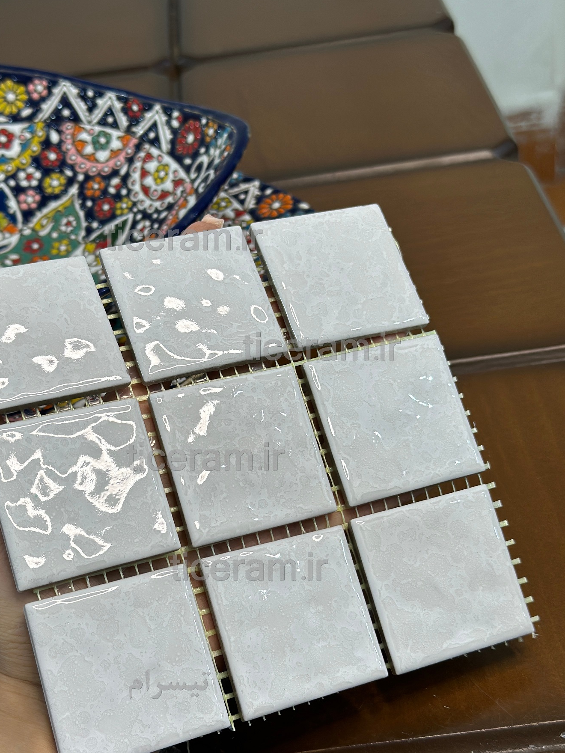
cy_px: 407
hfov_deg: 26.6
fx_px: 1197
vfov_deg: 34.9
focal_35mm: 55
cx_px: 253
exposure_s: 1/100
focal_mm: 6.86
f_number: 1.78
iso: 64
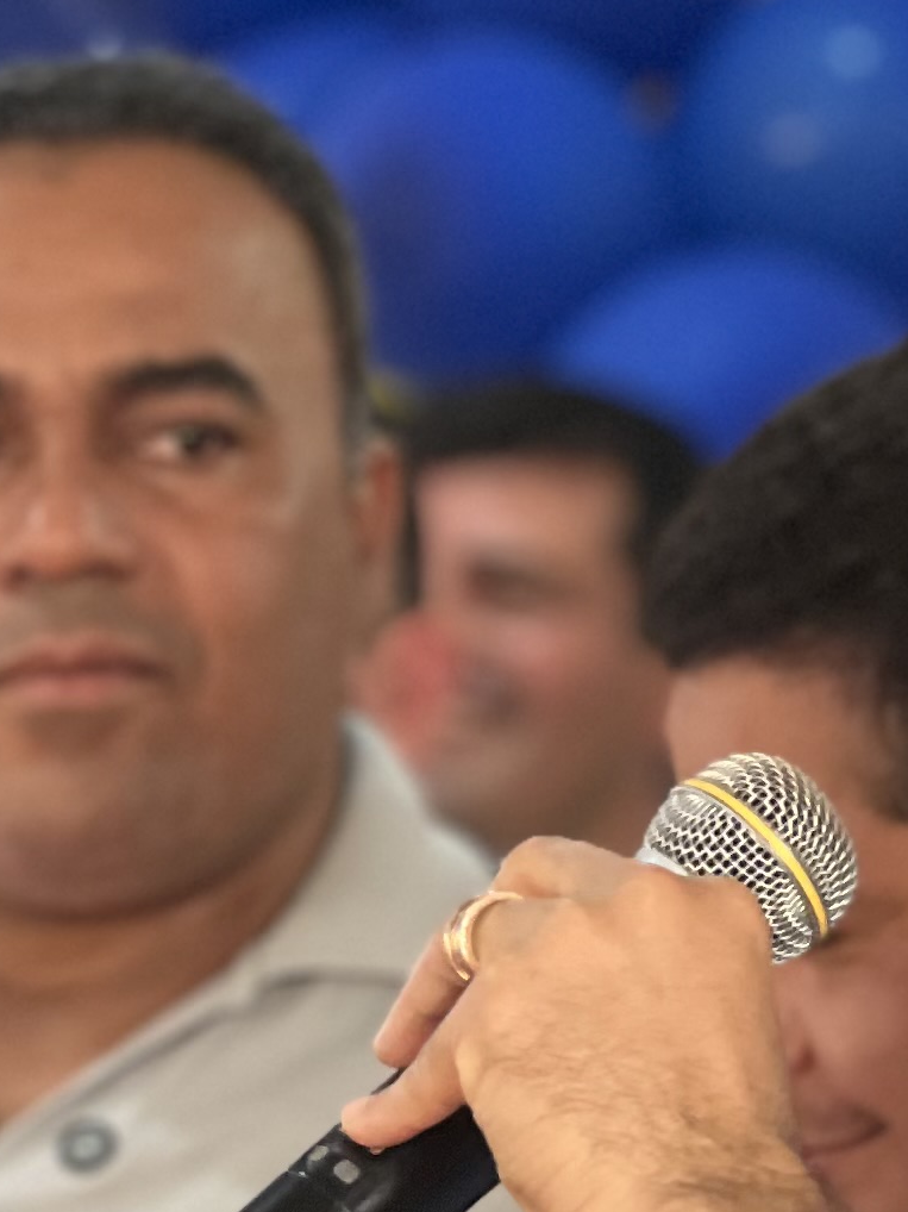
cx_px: 775
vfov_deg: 6.5
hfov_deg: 4.9
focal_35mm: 305
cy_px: 857
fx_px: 10672
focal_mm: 9
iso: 160
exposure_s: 1/60
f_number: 2.8
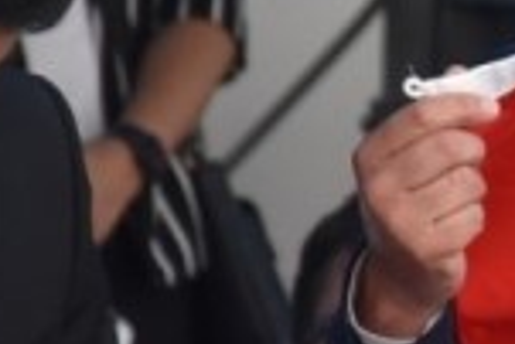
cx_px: 846
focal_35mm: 1041
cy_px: 116
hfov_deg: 2.0
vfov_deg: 1.3
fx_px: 14906
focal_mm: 140
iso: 1100
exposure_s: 1/1000
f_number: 5.6
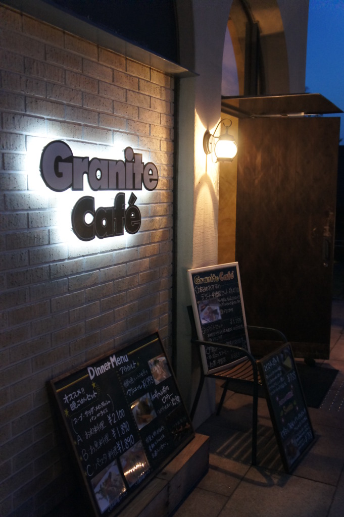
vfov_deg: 53.2
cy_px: 258
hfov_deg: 36.8
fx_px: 517
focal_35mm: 36
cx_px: 172
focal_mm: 24
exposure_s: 1/40
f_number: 4
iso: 6400
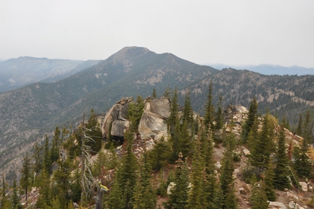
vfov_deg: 38.8
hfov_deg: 55.7
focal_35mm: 34
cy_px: 91
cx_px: 140
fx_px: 296
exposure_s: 1/100
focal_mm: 18
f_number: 10
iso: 200
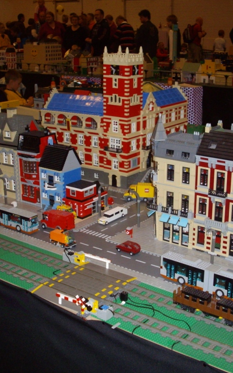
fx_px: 538
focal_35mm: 53
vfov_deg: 38.2
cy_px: 186
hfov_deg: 24.4
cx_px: 116
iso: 160
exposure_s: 1/50
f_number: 2.8
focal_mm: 6.2
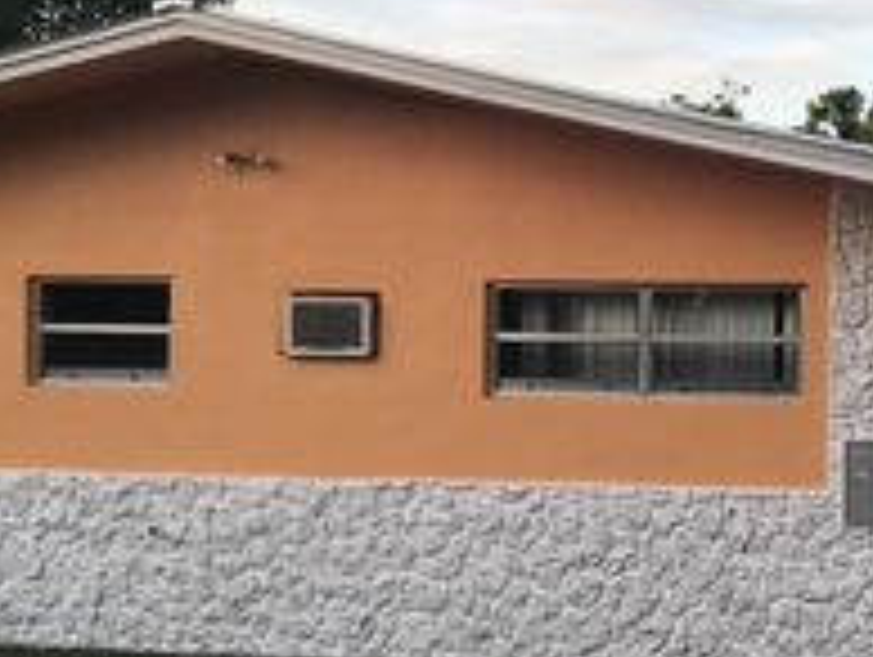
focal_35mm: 72
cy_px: 421
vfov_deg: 20.4
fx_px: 1818
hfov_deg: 26.5
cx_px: 711
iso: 20
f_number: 1.8
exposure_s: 1/384
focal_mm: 3.99
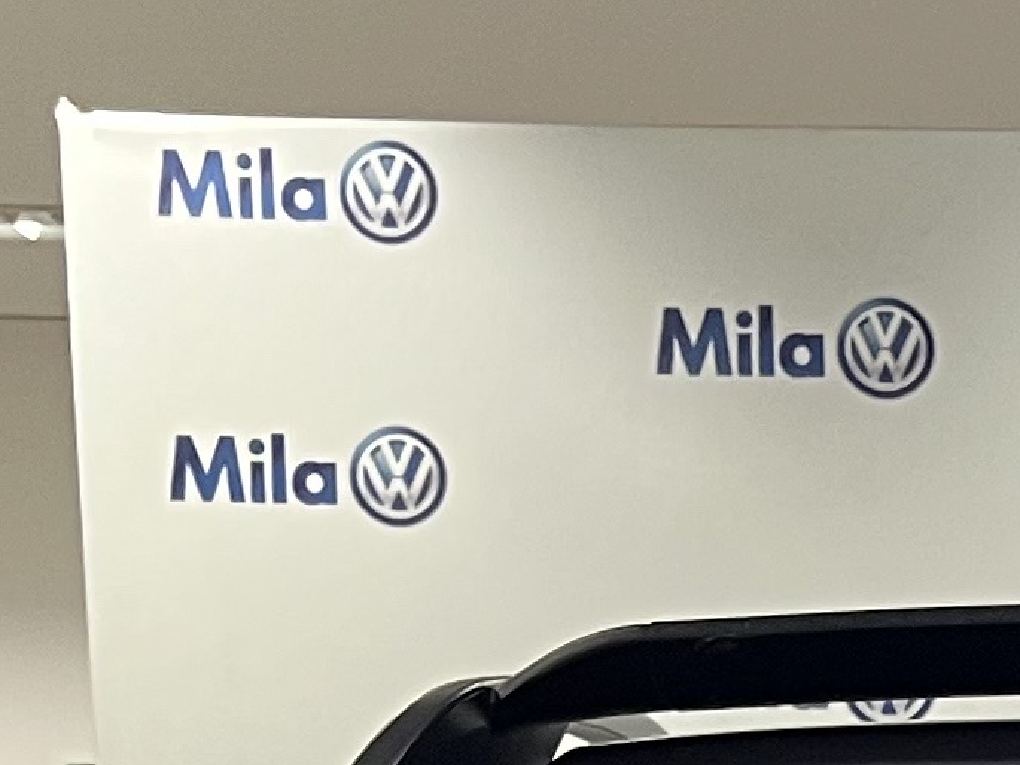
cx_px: 1382
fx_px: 4509
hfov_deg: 12.5
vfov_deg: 8.5
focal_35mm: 153
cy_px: 2122
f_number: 1.6
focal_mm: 5.1
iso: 200
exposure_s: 1/60
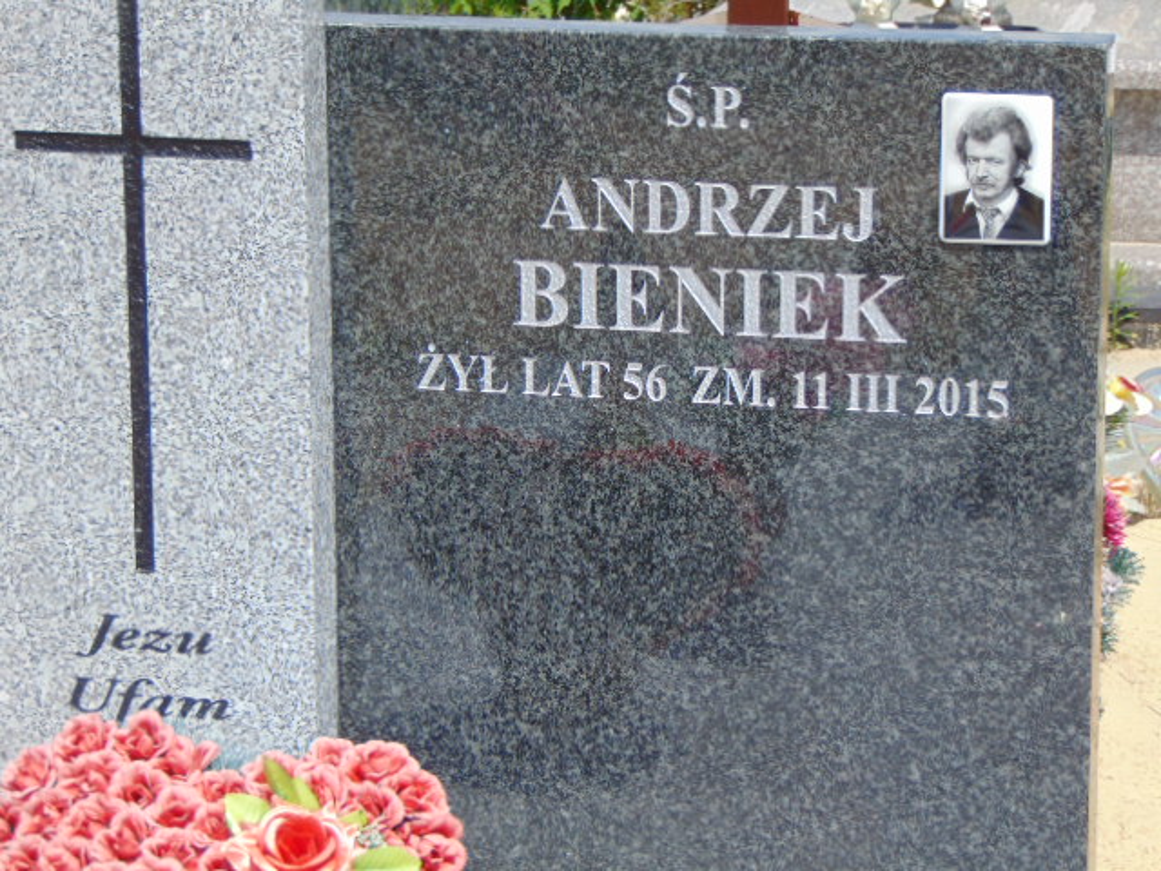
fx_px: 4461
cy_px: 436
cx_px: 580
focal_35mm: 133
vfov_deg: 11.1
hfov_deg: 14.8
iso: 80
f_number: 4
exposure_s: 1/800
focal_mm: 23.9
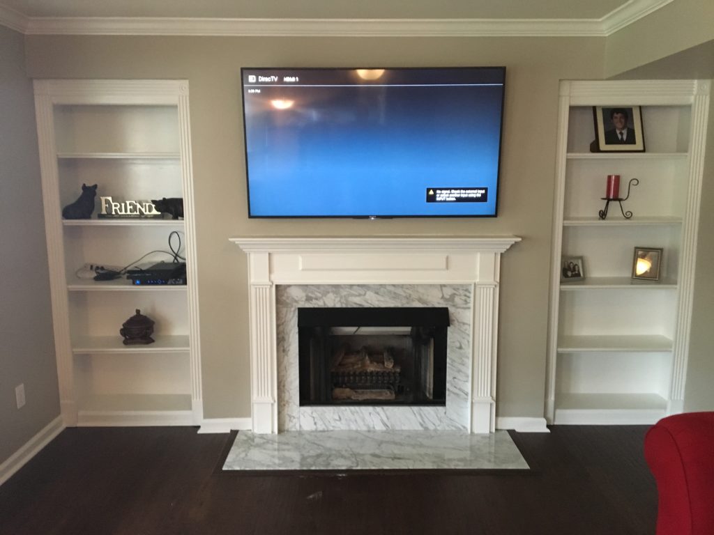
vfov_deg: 48.2
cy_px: 268
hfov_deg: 61.7
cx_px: 357
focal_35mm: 29
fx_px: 598
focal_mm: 4.15
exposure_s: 1/15
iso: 250
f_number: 2.2
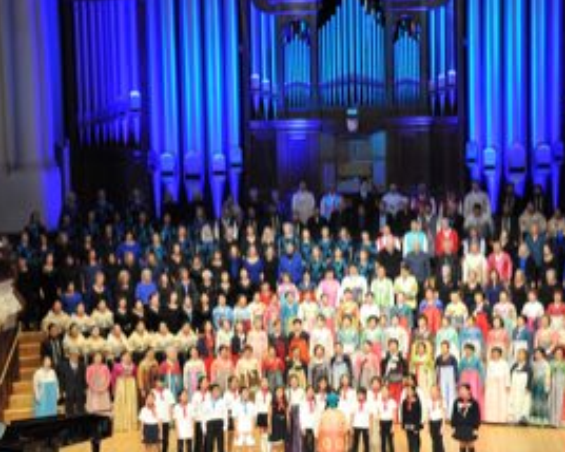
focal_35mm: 100
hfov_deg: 19.2
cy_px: 242
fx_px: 1671
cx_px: 327
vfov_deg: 15.4
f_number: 5
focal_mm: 68
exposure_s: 1/80
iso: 2000
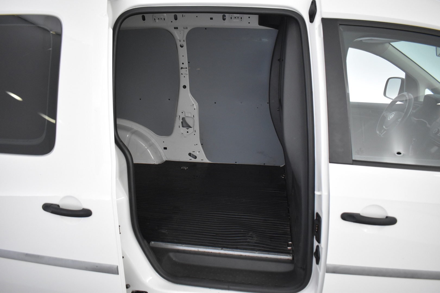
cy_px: 146
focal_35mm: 27
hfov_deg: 67.4
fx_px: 330
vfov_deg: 47.9
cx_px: 220
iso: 2500
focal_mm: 18
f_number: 3.5
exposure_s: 1/60
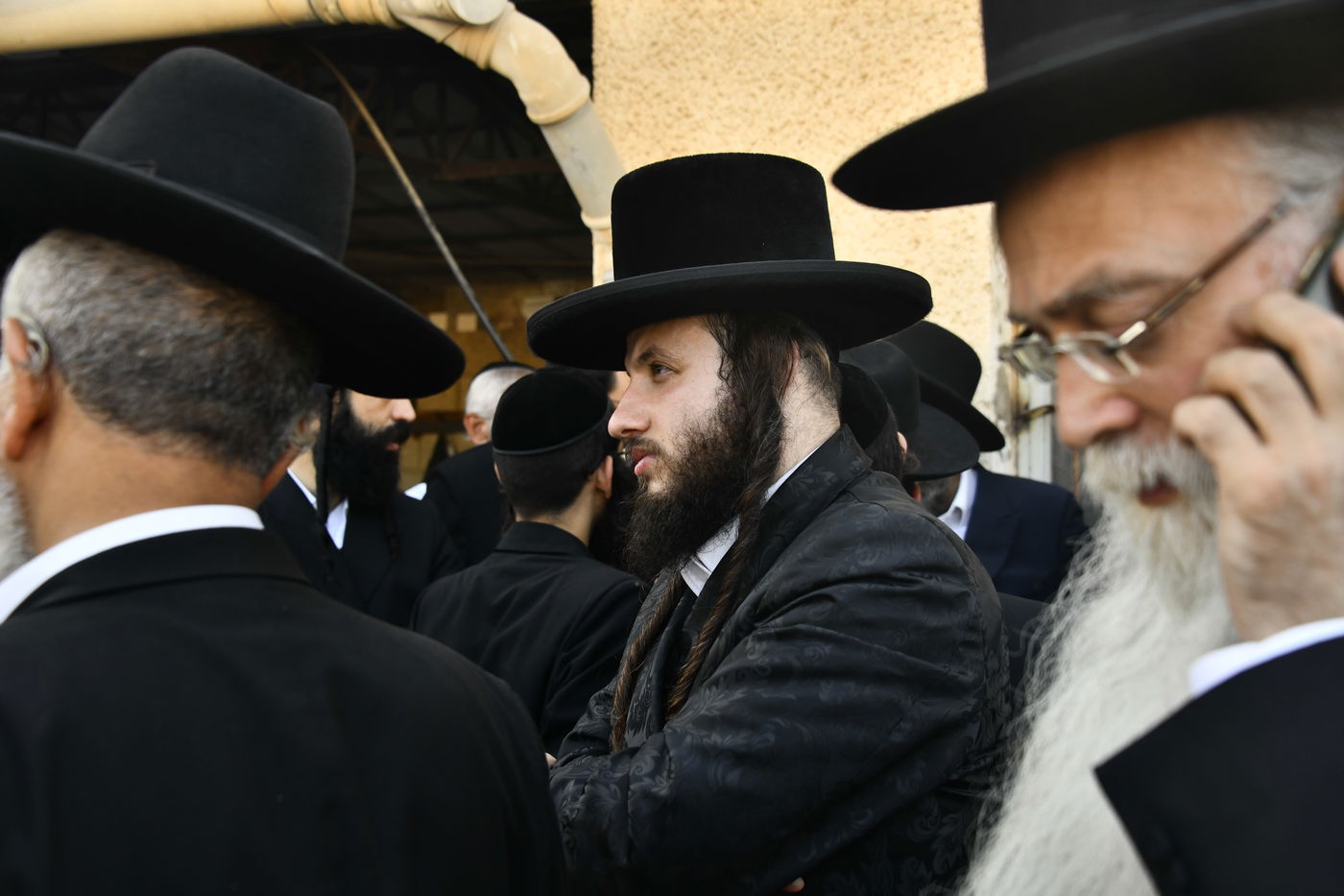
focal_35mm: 45
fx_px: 1680
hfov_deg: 43.6
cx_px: 672
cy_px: 448
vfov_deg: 29.9
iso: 400
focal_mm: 45
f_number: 5.6
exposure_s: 1/500
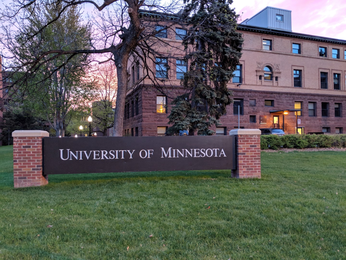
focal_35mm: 27
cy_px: 130
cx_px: 173
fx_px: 270
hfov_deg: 65.3
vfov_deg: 51.4
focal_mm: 4.44
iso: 269
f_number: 1.8
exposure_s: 1/60
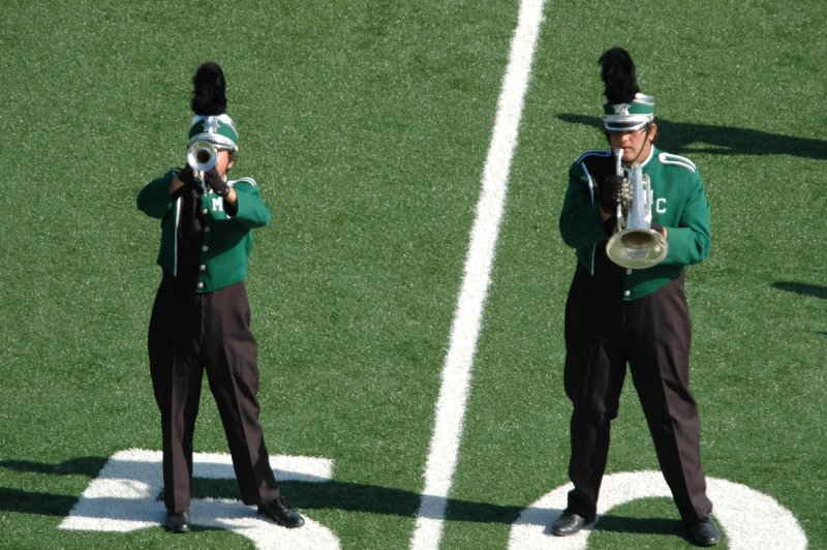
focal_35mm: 480
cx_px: 414
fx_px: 11017
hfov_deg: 4.3
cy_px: 275
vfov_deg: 2.9
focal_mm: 320
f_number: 5.6
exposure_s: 1/640
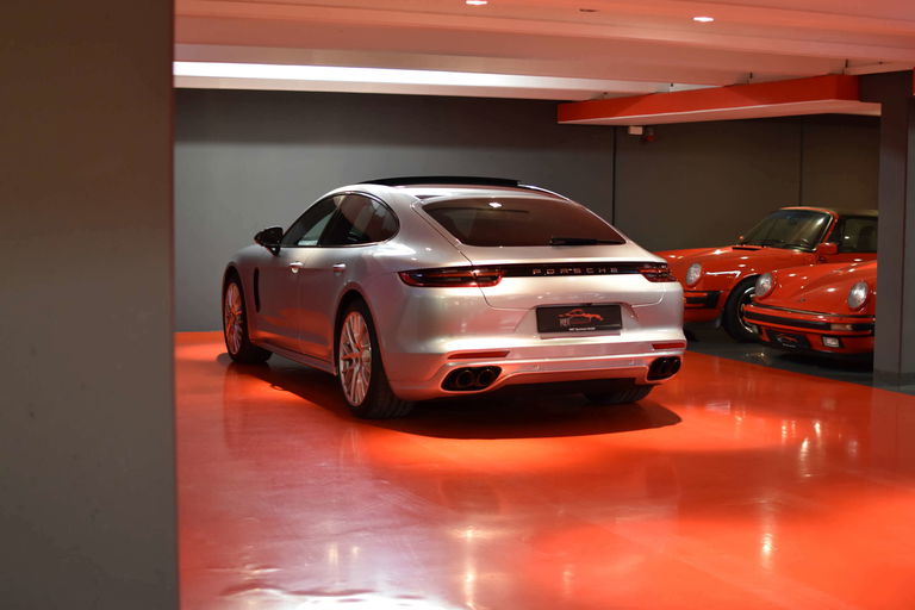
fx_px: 1334
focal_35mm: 52
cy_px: 305
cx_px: 458
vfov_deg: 25.8
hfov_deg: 37.9
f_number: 2.2
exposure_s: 1/60
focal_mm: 35
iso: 800
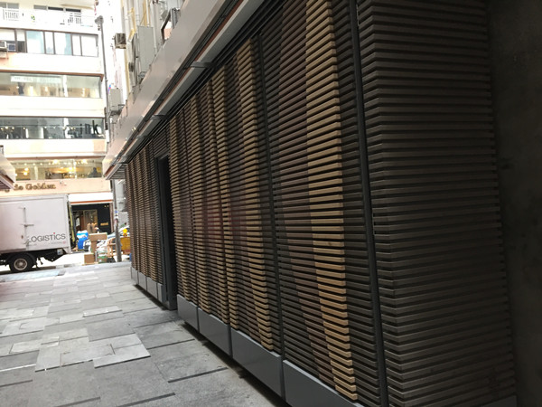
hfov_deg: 61.7
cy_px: 204
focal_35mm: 29
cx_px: 271
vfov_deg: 48.2
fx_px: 454
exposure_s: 1/33
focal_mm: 4.15
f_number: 2.2
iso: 64
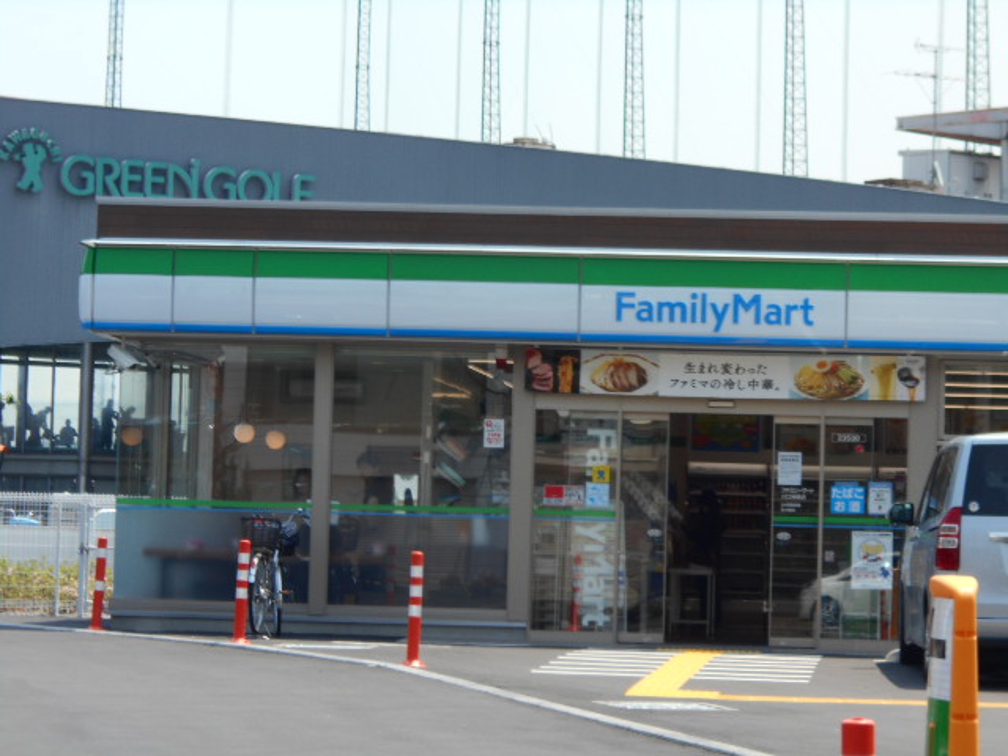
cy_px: 378
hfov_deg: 15.2
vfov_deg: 11.4
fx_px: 3786
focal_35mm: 130
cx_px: 504
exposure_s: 1/160
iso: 80
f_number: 6.5
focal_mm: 23
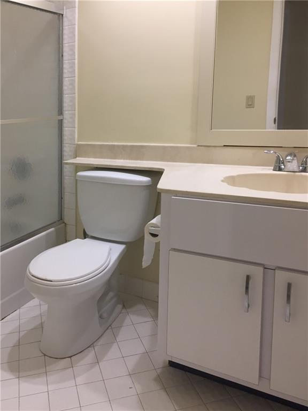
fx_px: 344
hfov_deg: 48.2
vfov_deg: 61.7
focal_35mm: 29
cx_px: 154
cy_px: 206
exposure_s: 1/40
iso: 40
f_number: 2.2
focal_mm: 4.2
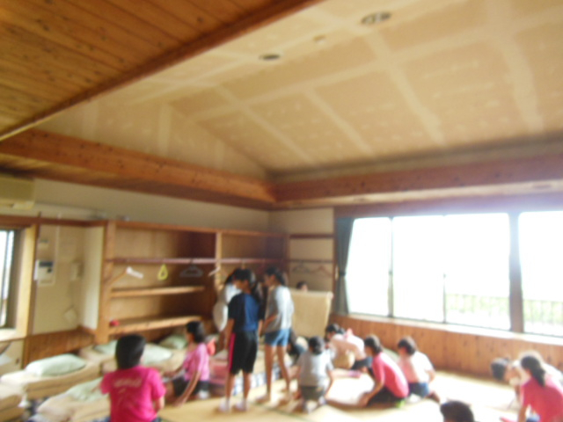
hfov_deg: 69.4
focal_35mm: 25
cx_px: 282
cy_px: 211
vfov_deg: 54.9
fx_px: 407
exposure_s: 1/10
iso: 400
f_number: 3.5
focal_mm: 4.5
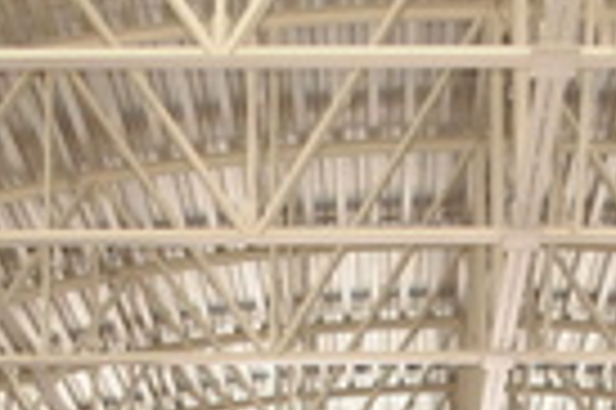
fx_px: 2324
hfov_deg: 15.0
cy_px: 746
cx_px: 483
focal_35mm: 136
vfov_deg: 9.6
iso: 1000
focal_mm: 20
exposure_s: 1/250
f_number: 3.8
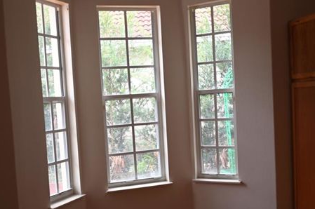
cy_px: 130
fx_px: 384
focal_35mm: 44
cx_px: 139
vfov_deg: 30.3
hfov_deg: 44.5
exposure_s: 1/30
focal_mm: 28
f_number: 3.5
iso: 200
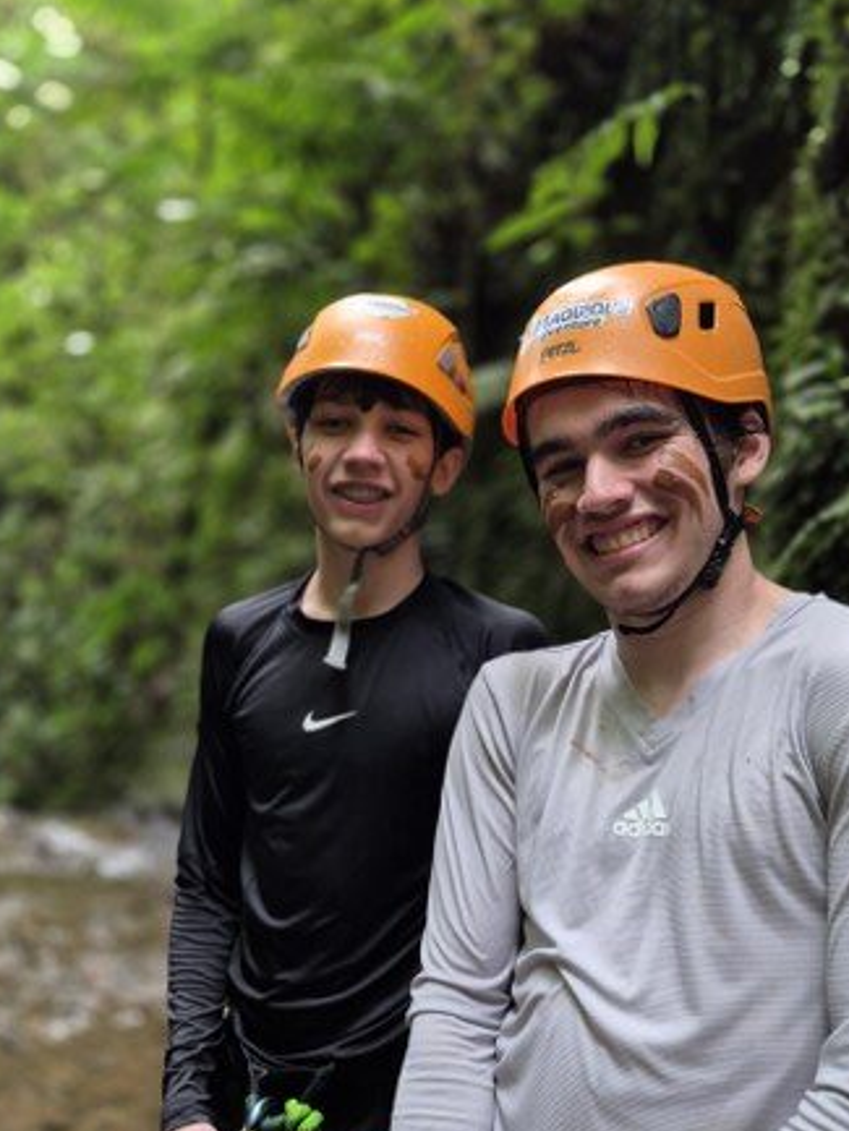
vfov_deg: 53.9
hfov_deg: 41.8
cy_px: 564
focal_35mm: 34
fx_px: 1111
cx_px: 431
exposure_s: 1/120
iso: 250
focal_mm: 5.4
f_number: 1.8
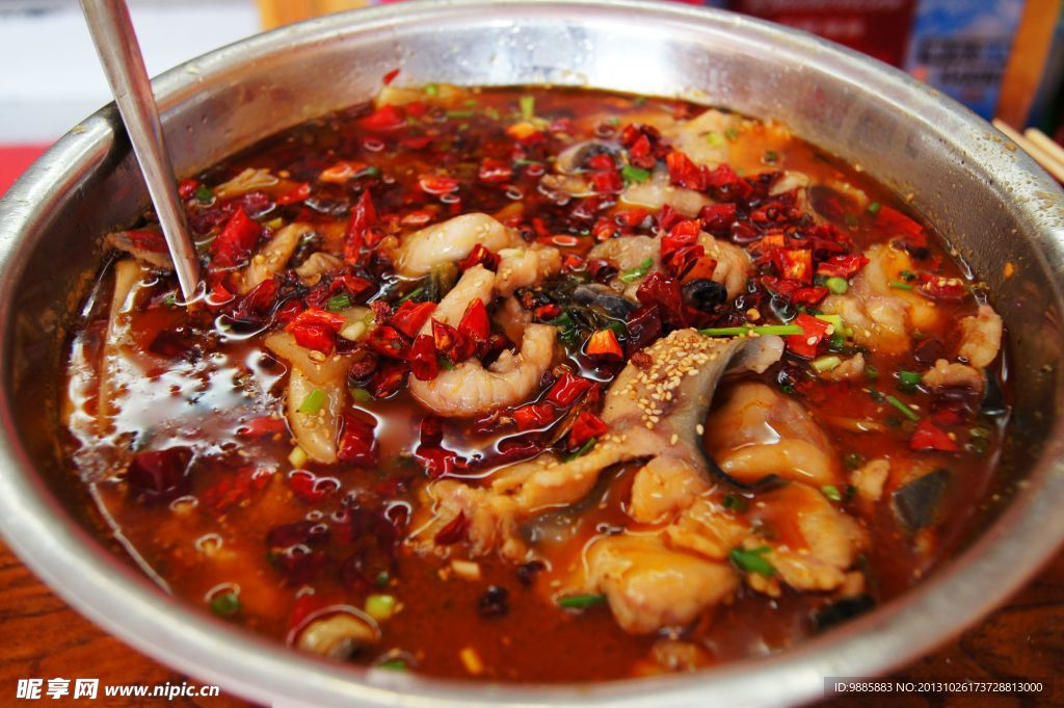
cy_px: 354
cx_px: 532
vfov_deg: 34.2
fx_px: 1152
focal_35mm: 39
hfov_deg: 49.6
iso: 800
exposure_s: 1/40
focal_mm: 26
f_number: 4
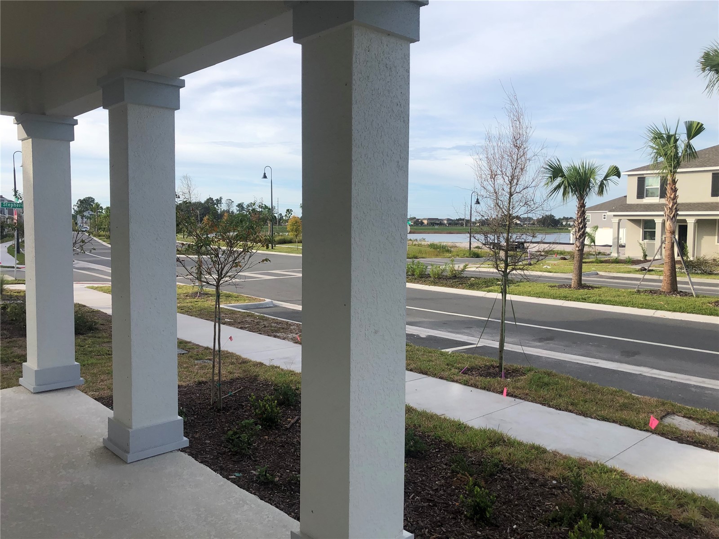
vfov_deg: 49.7
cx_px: 360
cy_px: 270
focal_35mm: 28
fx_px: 582
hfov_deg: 63.4
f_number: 1.8
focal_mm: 3.99
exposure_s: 1/1350
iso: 20
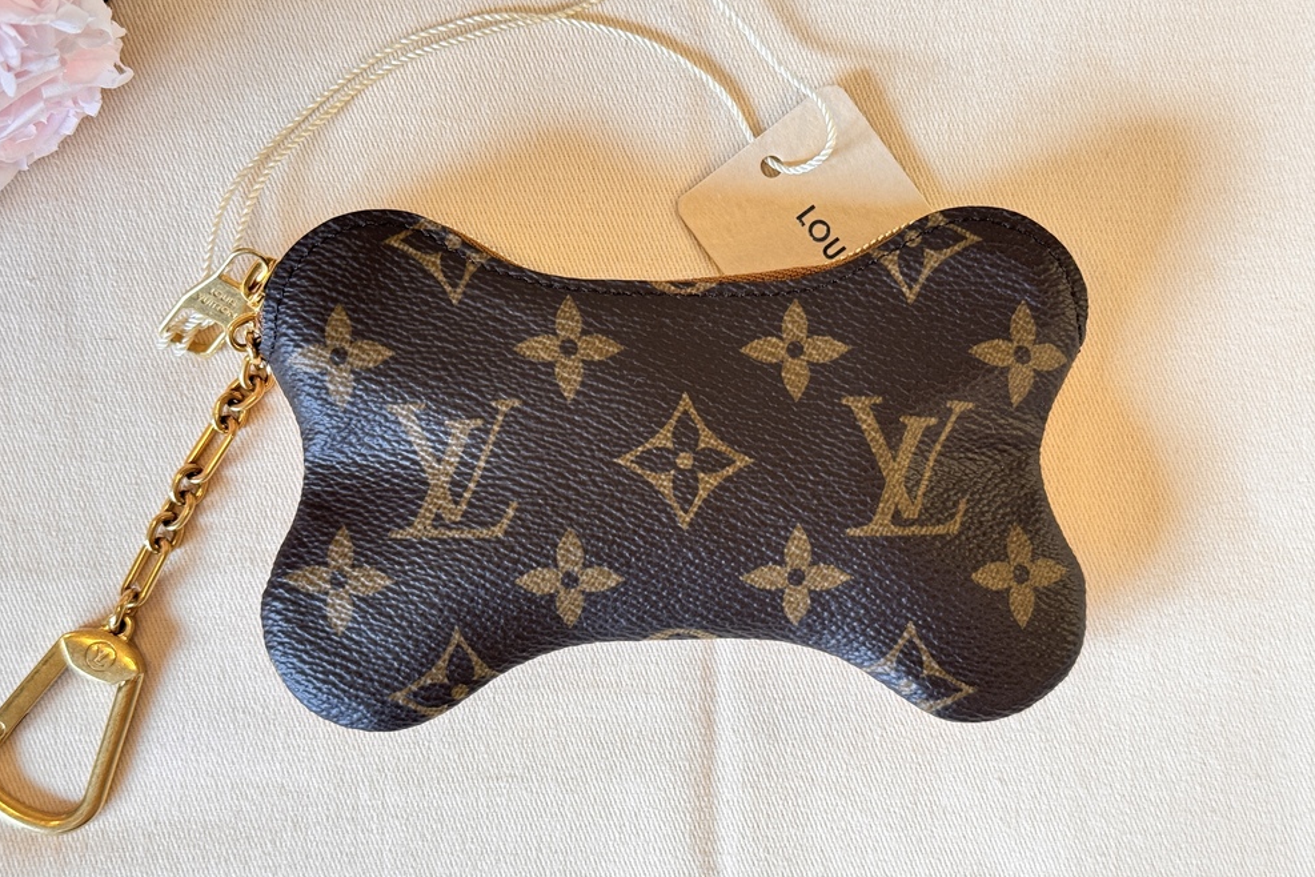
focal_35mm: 51
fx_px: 1863
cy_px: 437
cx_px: 645
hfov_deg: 38.9
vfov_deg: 26.5
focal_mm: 6.76
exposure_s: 1/100
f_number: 1.78
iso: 125
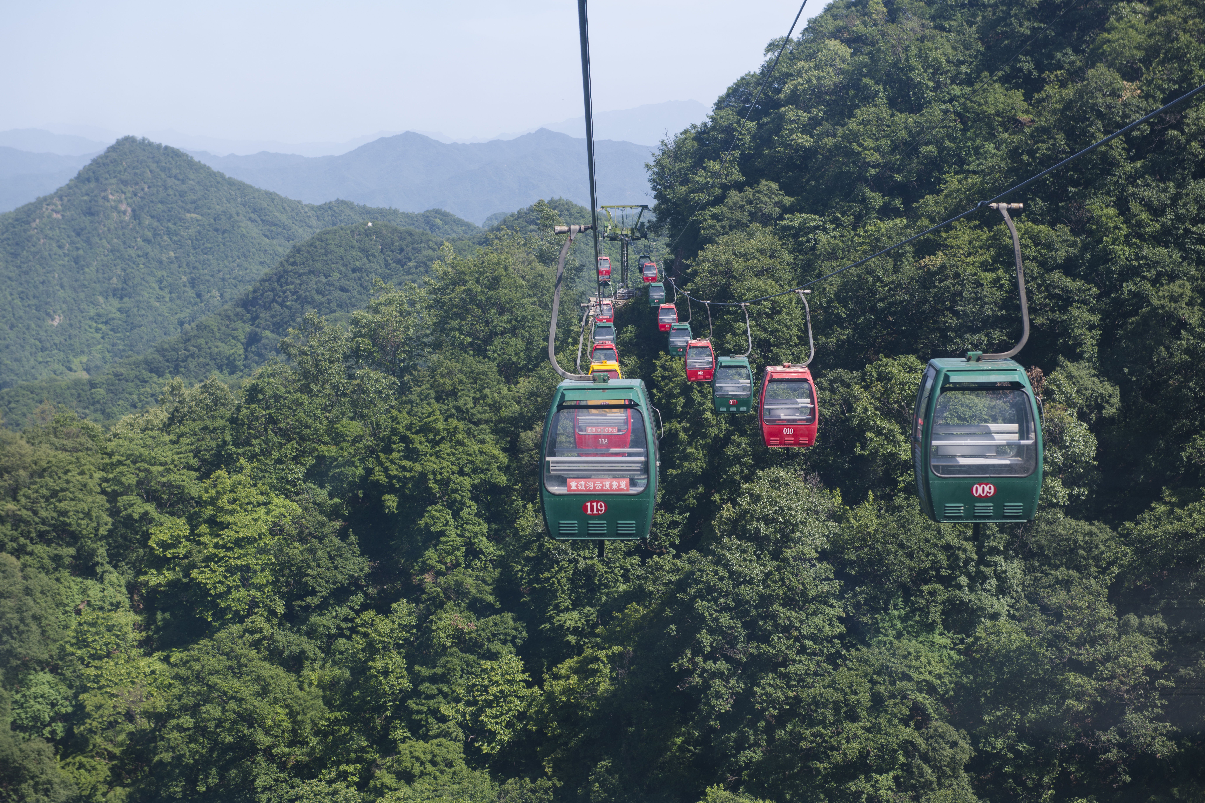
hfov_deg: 28.8
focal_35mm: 70
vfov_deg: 19.5
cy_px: 402
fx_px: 2343
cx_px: 602
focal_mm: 70
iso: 100
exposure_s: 1/125
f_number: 6.3
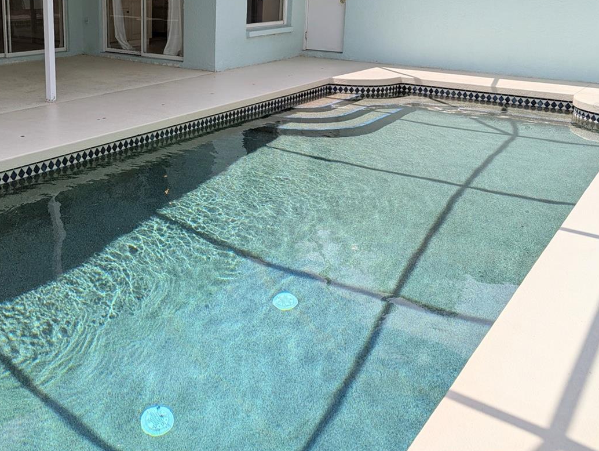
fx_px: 641
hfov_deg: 49.0
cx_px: 187
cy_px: 108
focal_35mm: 37
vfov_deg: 37.7
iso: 24
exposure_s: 1/1259
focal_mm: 6.9
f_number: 1.68
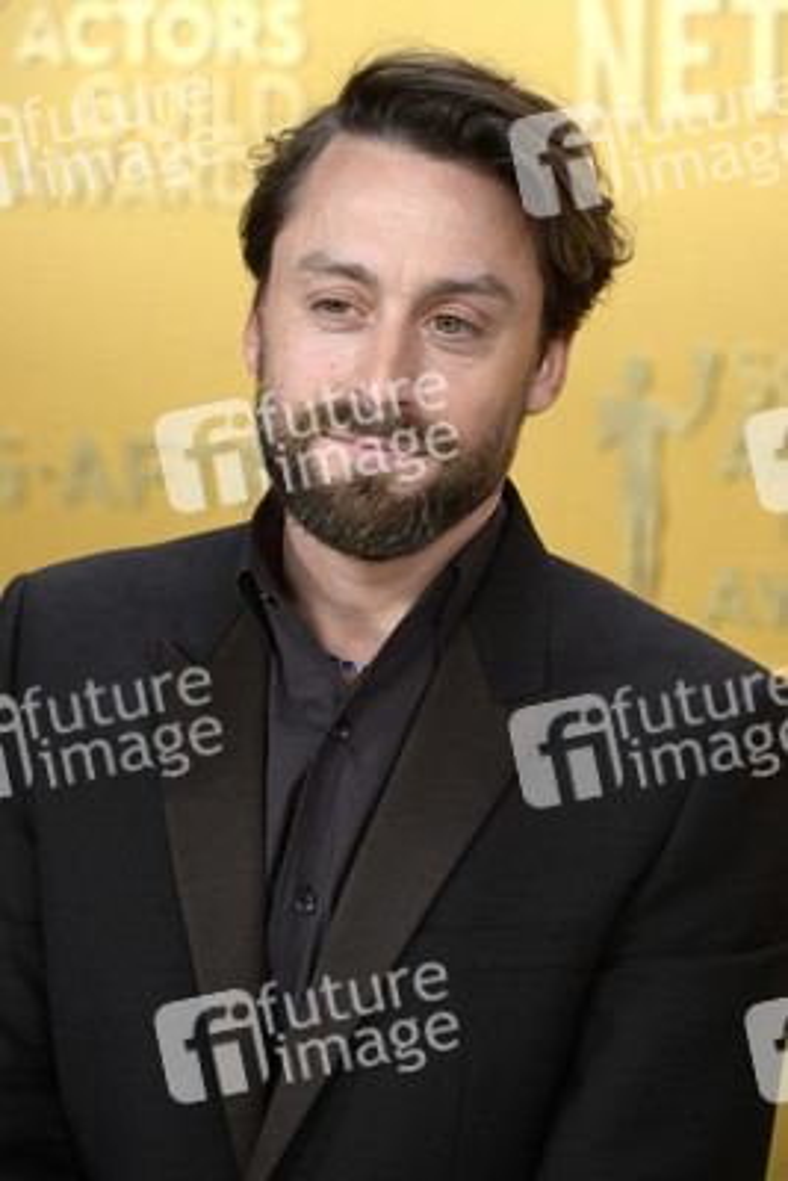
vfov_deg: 11.7
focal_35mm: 175
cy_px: 590
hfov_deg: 7.9
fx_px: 5740
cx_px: 394
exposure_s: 1/250
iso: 2500
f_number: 6.3
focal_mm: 175
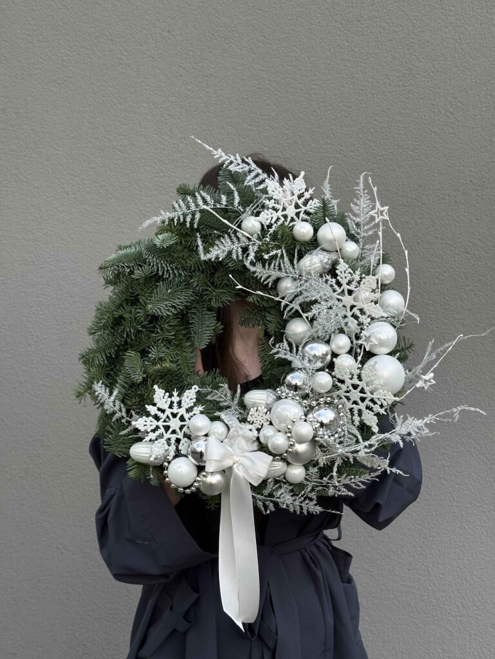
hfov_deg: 30.3
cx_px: 248
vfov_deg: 39.7
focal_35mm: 48
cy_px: 330
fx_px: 915
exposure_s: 1/580
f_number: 1.8
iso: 64
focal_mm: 6.9
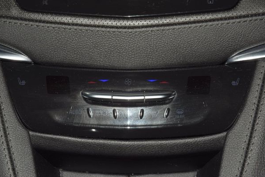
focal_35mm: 77
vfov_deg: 17.7
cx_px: 131
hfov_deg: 26.3
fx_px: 567
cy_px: 85
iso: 100
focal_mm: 48
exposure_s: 1/60
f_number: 8
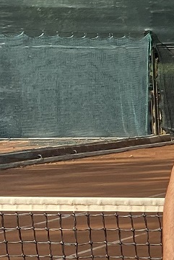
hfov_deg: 7.2
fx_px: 1094
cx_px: 658
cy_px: 161
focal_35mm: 151
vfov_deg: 13.6
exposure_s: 1/2141
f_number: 1.8
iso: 32
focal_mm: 4.25
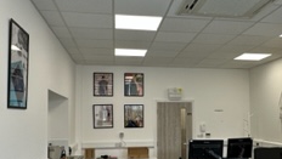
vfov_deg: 28.2
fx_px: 314
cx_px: 175
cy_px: 107
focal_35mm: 42
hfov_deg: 47.9
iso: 50
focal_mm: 2.22
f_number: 2.2
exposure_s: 1/100
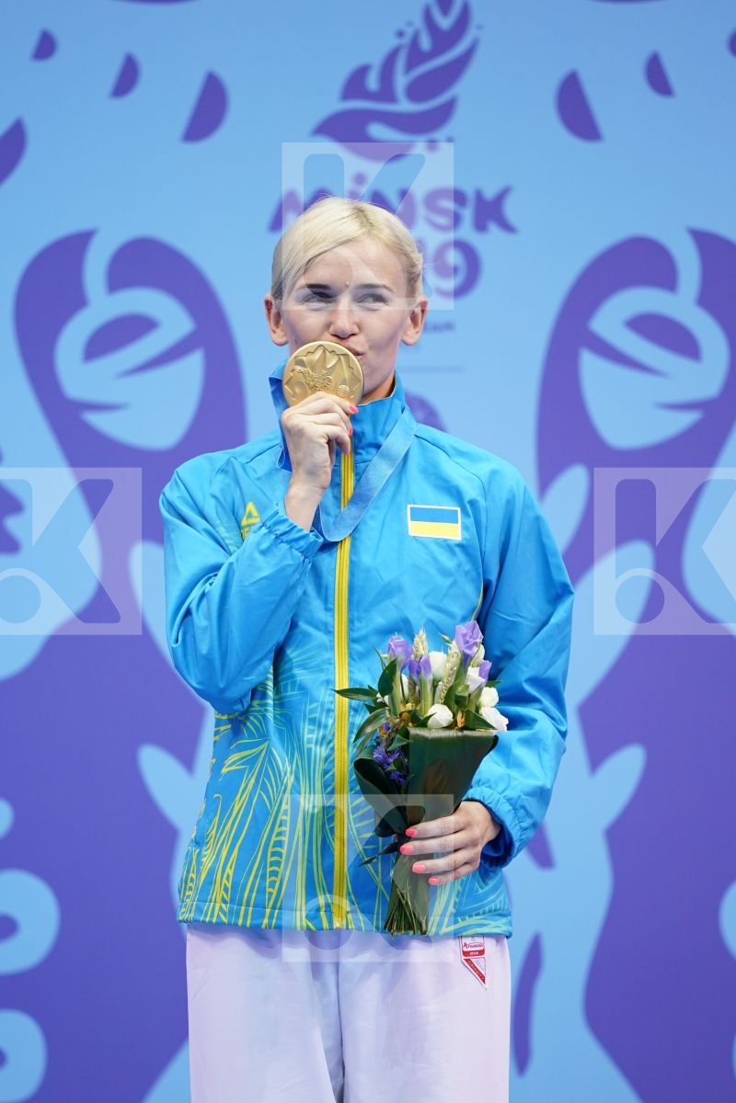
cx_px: 368
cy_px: 552
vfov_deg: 3.4
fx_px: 18399
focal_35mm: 600
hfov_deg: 2.3
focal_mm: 400
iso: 800
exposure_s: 1/500
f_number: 2.8
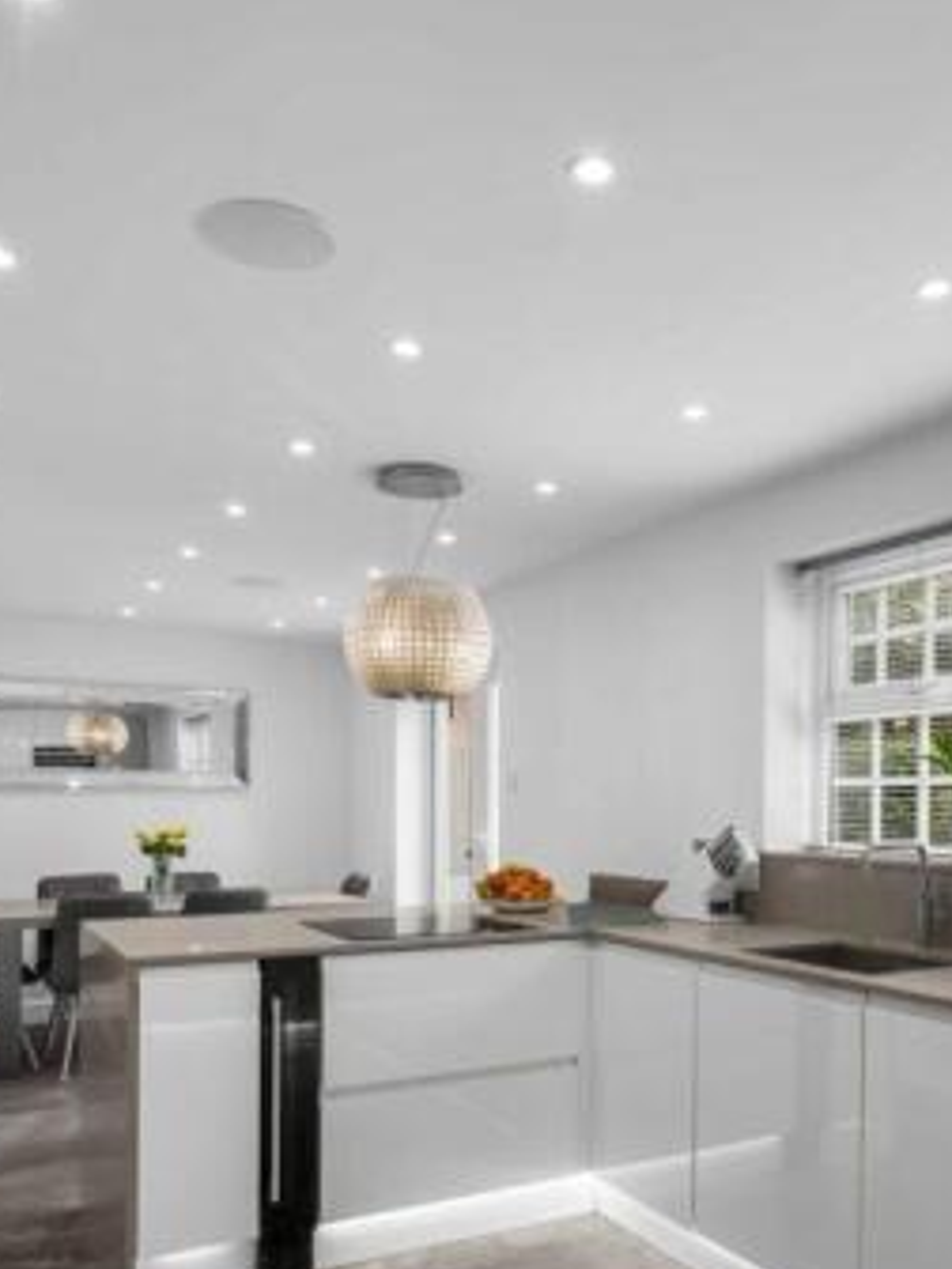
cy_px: 818
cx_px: 576
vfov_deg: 57.5
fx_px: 1134
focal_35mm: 31
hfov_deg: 45.3
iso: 320
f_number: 8
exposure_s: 1/4
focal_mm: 16.5
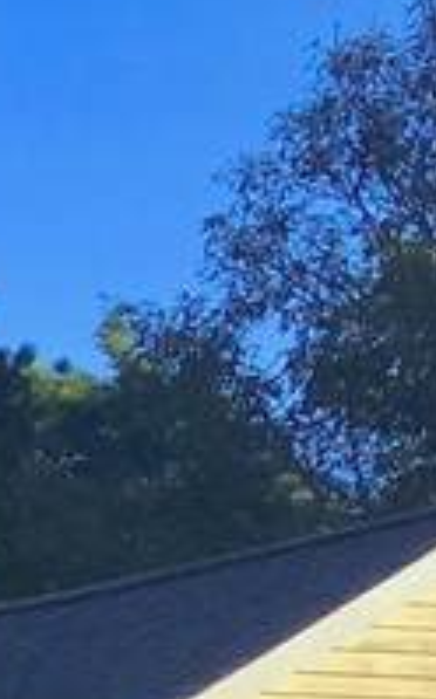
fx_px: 3773
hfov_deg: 5.5
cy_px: 1124
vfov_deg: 10.2
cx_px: -1456
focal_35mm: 198
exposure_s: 1/1789
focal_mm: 4.15
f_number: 2.2
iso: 25
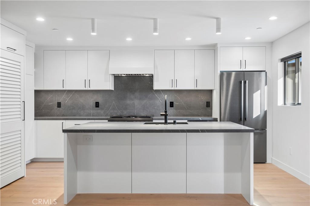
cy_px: 103
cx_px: 155
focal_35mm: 31
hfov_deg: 60.3
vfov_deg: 42.3
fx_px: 267
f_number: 9
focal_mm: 31
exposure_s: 1/6
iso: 160
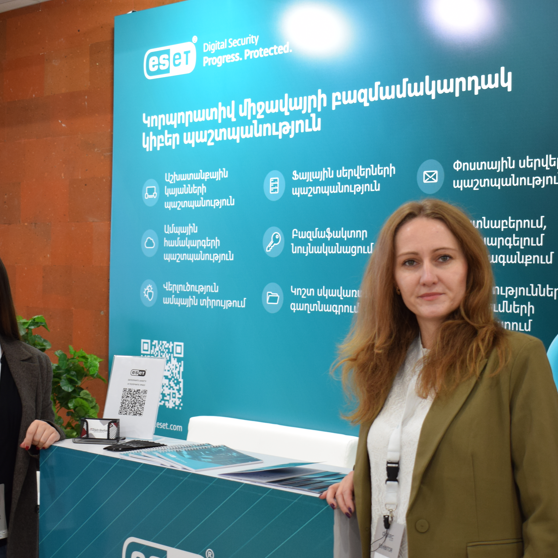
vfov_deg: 26.6
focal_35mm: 65
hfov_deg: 26.6
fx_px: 1181
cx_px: 297
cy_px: 278
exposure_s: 1/30
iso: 400
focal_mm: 29
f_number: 4.2
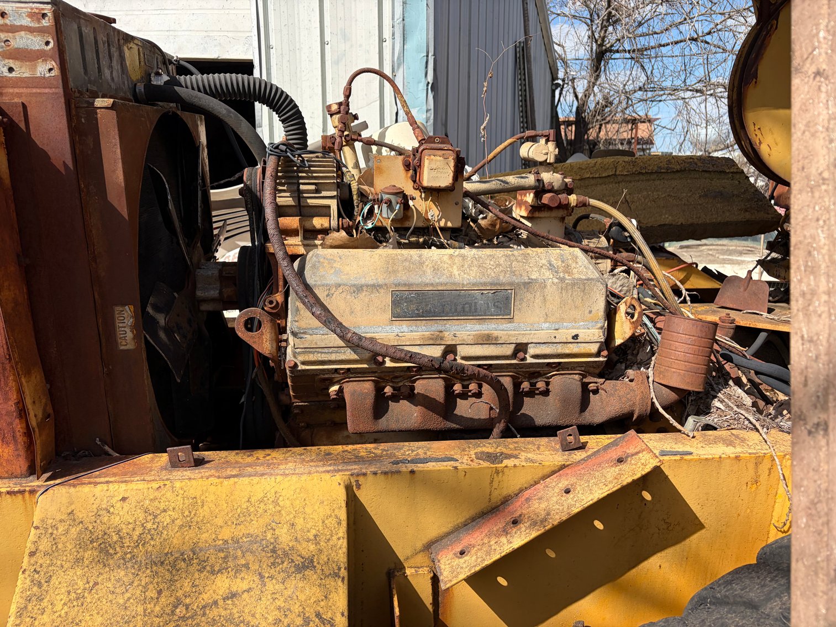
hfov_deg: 67.3
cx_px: 418
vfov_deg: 53.1
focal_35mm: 26
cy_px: 314
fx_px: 628
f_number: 1.6
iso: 50
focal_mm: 5.96
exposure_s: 1/2639
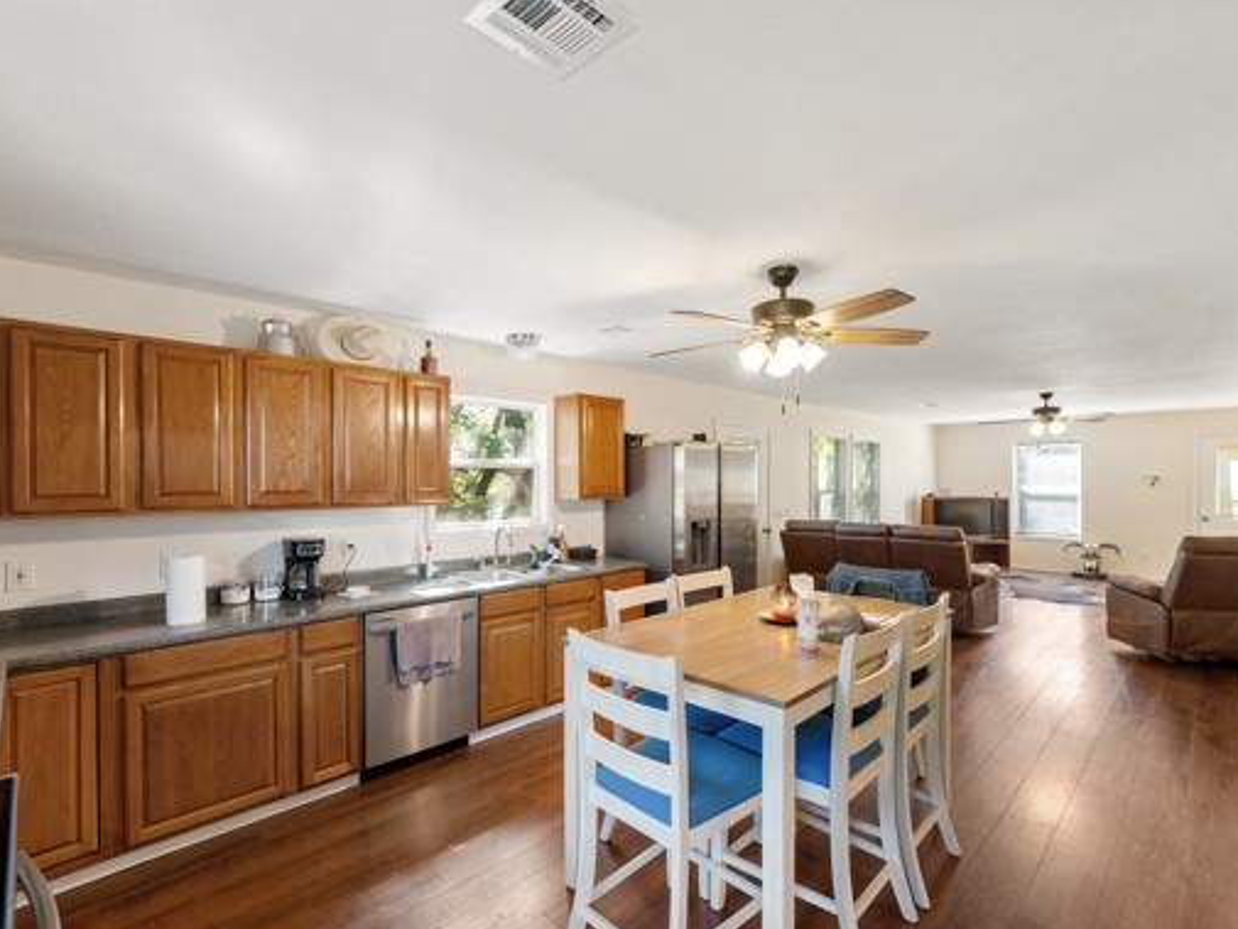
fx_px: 597
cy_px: 485
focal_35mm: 17
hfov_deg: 92.1
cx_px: 635
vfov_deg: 75.7
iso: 400
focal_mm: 14.6
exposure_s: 1/60
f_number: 2.8
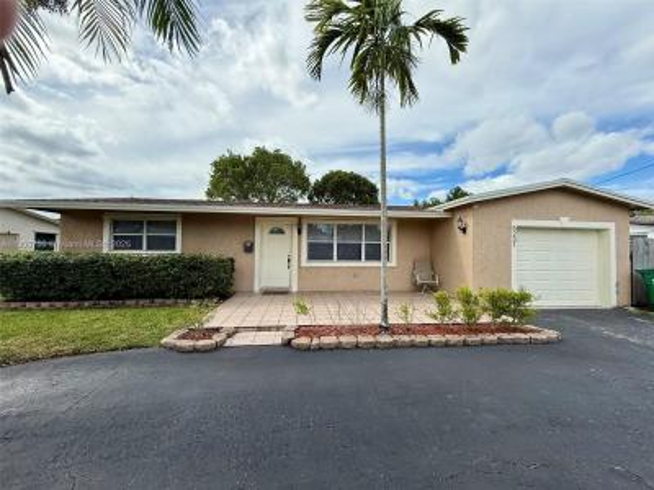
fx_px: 265
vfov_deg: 85.7
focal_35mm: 14
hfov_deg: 102.1
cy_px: 245
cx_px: 327
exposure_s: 1/1656
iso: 64
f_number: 2.2
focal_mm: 2.22
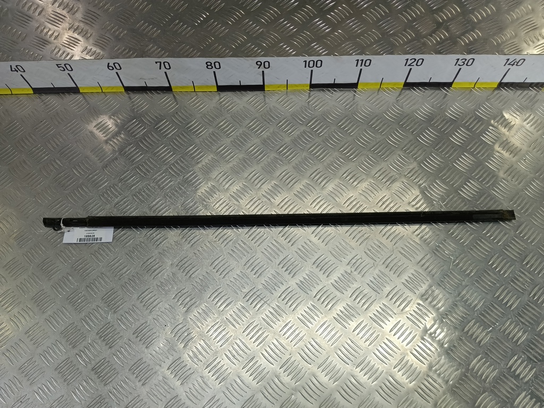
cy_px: 204
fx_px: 424
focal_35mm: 27
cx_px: 272
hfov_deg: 65.3
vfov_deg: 51.4
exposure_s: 1/100
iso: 119
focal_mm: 4.11
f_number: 1.6
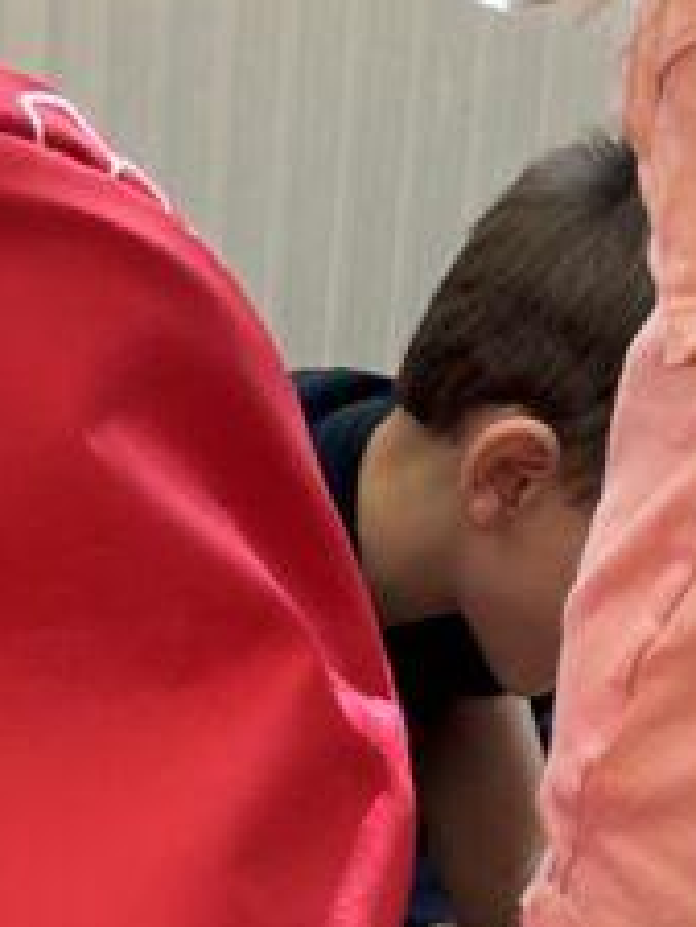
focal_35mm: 185
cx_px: 128
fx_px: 4955
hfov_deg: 8.0
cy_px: 1154
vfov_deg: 10.5
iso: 50
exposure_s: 1/100
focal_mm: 5.7
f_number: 1.5
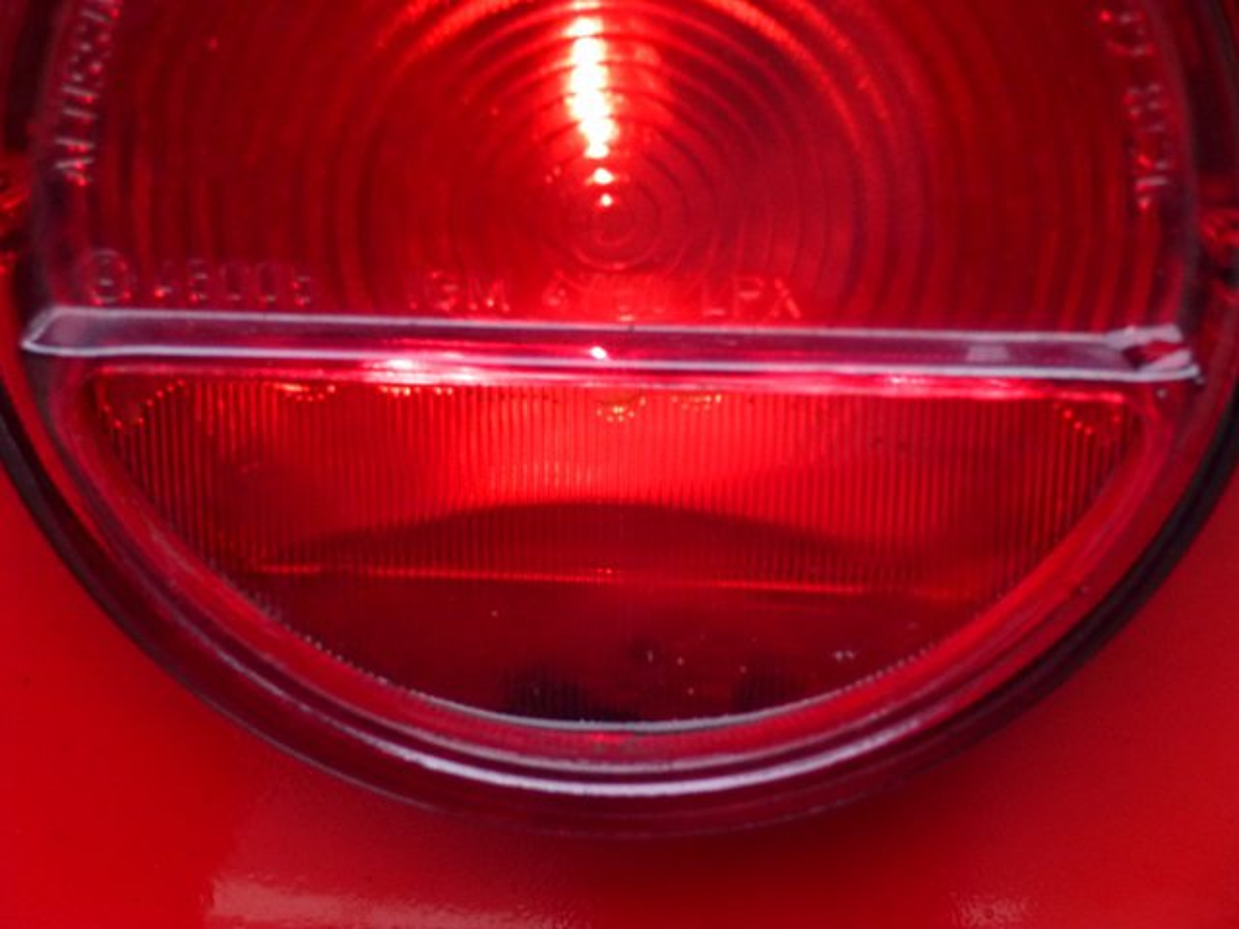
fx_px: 3078
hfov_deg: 22.8
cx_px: 620
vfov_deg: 17.2
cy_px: 464
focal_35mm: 86
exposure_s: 1/80
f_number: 5
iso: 400
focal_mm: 15.3
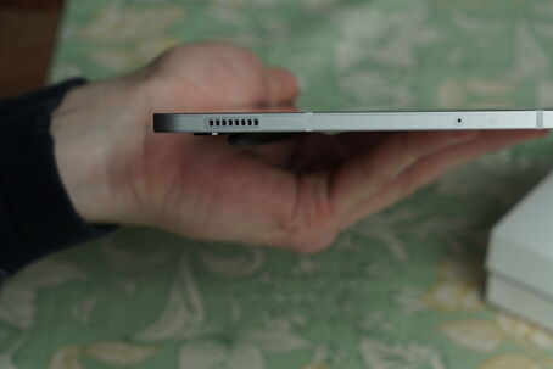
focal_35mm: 104
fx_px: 1598
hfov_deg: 19.4
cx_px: 464
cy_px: 150
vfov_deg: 13.2
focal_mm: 57
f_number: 6.3
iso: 500
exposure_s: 1/160
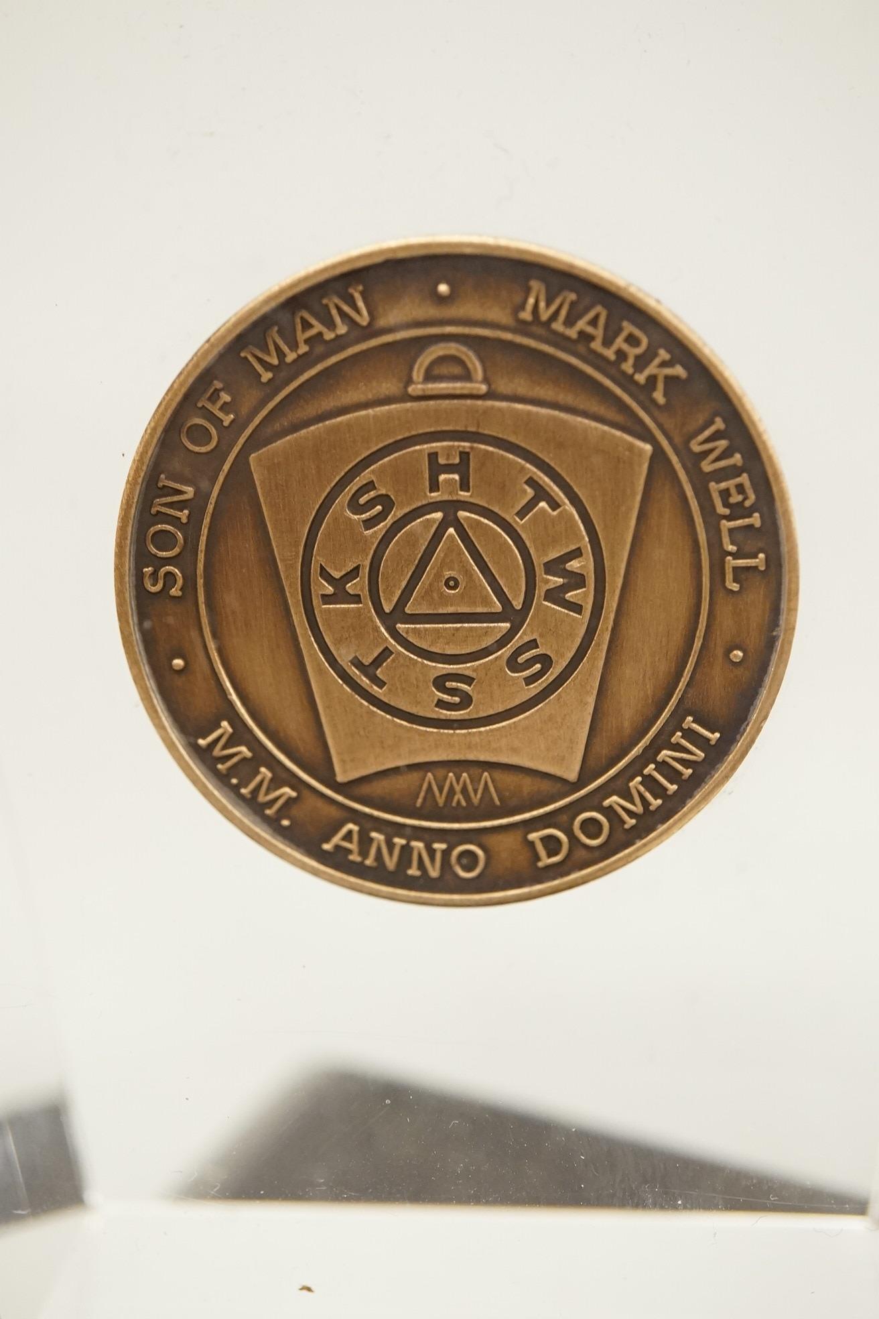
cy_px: 660
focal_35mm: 45
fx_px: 1648
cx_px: 440
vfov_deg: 43.6
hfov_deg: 29.9
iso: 2500
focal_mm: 30
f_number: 9
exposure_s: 1/100
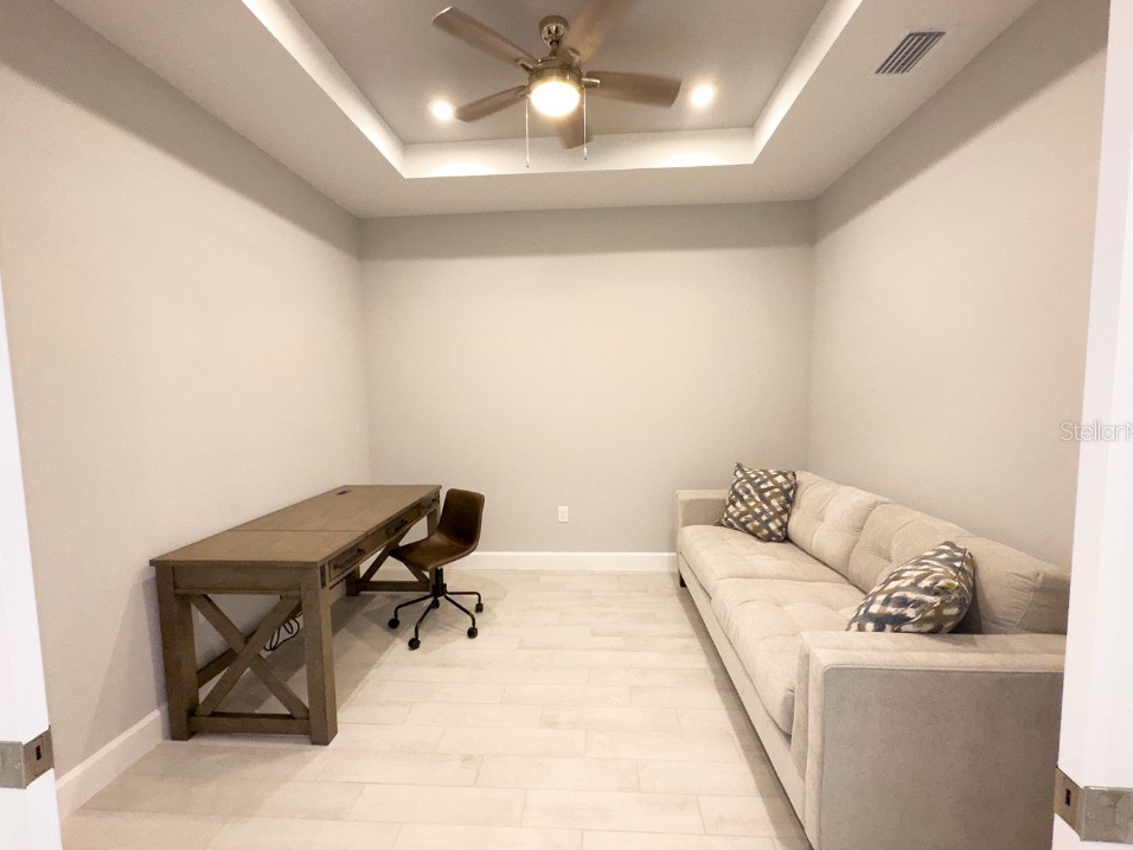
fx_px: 491
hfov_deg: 98.2
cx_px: 565
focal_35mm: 15
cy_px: 430
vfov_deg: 81.7
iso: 400
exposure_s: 1/120
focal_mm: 2.22
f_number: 2.2
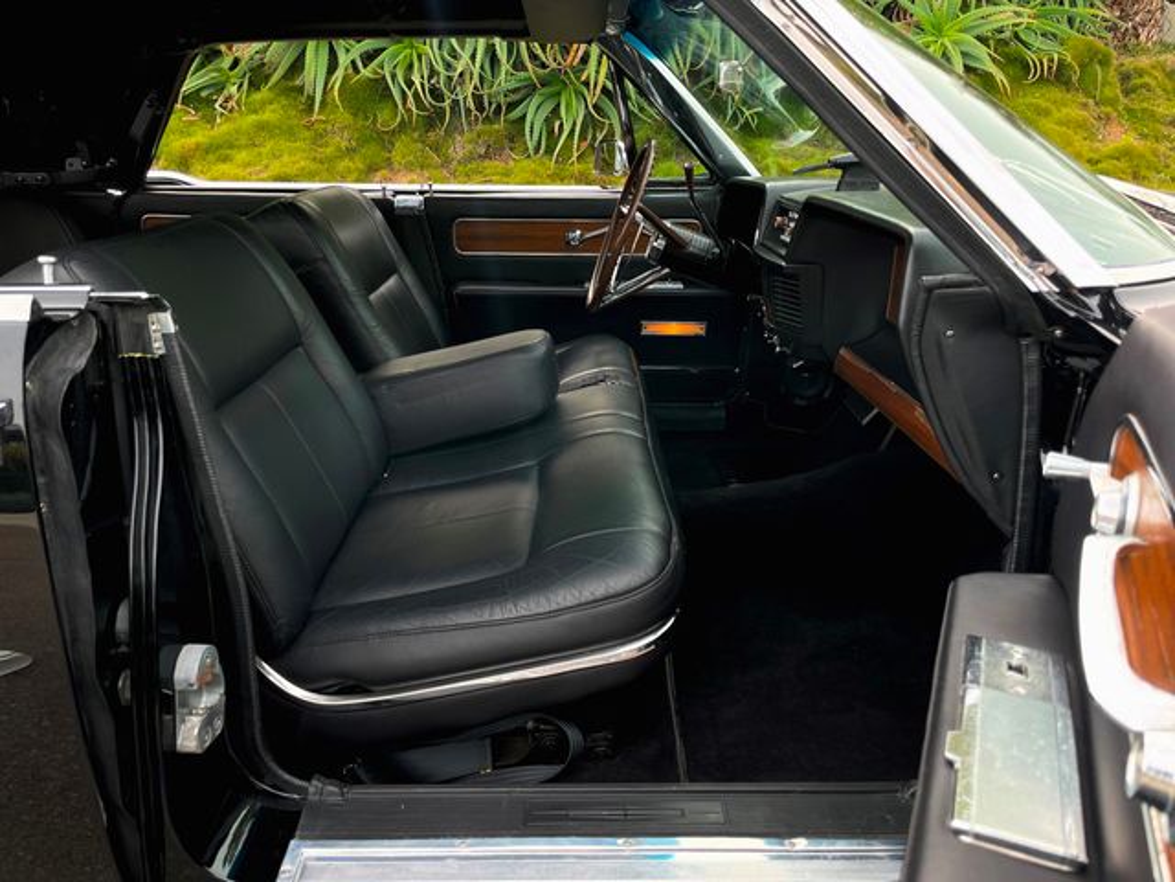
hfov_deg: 67.3
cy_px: 441
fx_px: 883
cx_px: 588
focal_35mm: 26
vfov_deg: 53.1
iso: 40
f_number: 1.6
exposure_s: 1/325
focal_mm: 4.2
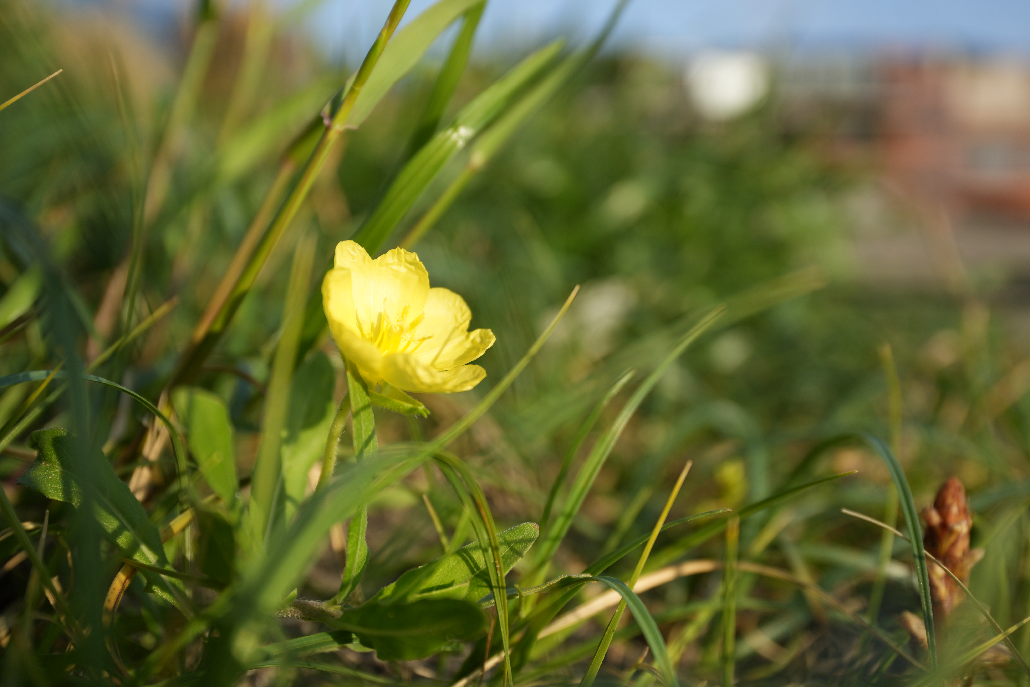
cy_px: 344
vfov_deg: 38.4
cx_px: 515
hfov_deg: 55.1
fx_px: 987
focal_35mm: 34
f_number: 4
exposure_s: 1/500
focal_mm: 34.5
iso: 100
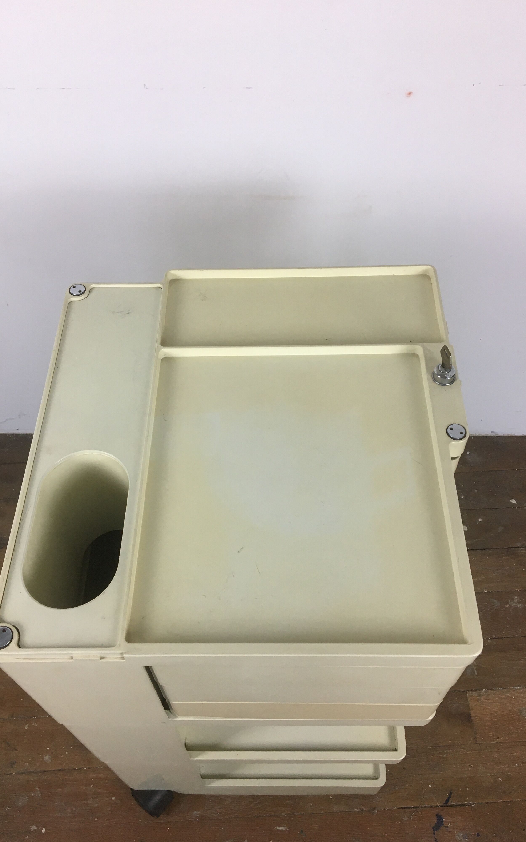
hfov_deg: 40.6
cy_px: 421
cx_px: 261
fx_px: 711
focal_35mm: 31
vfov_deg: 61.2
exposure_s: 1/33
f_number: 2.2
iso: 40
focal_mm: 4.15
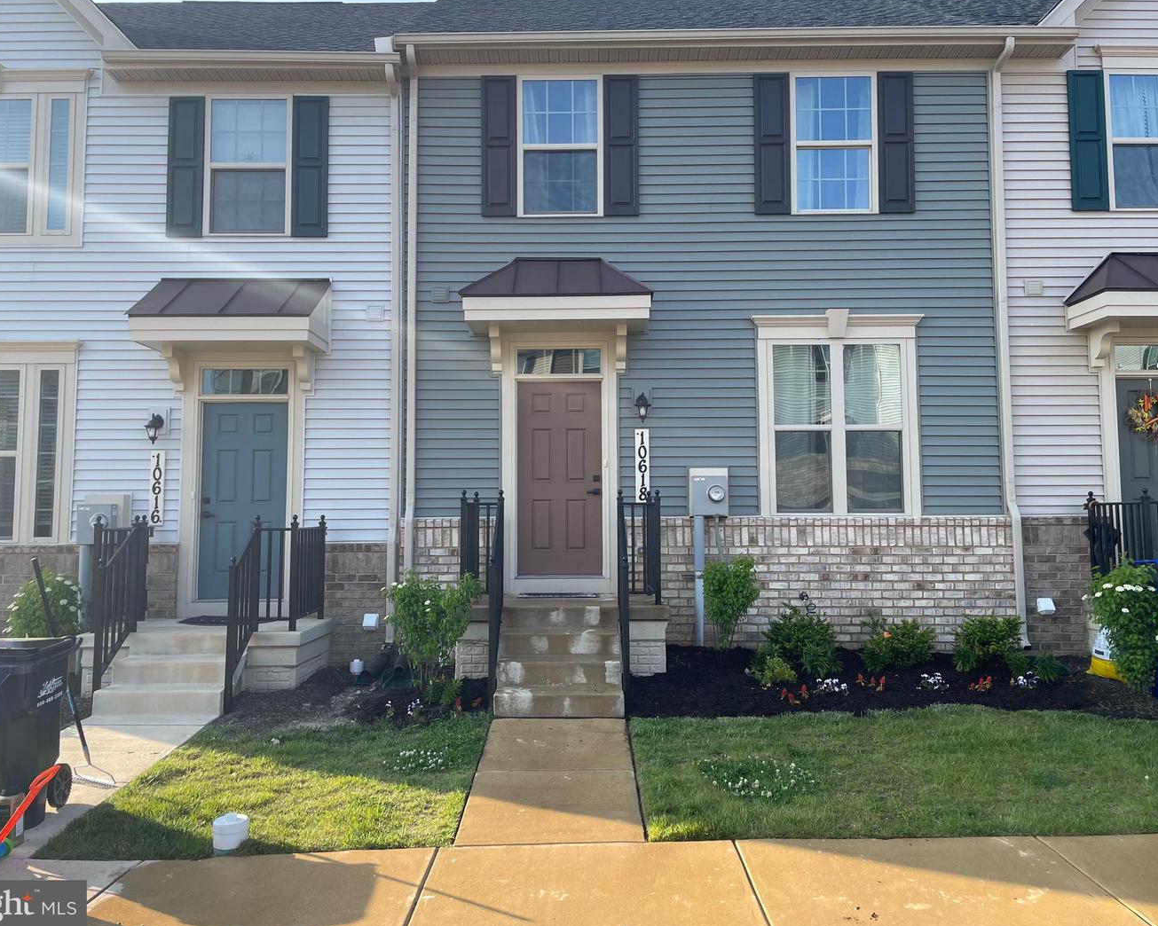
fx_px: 960
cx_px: 570
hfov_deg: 62.2
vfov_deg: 51.5
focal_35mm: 28
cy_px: 452
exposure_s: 1/1208
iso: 50
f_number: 1.6
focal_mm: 4.2
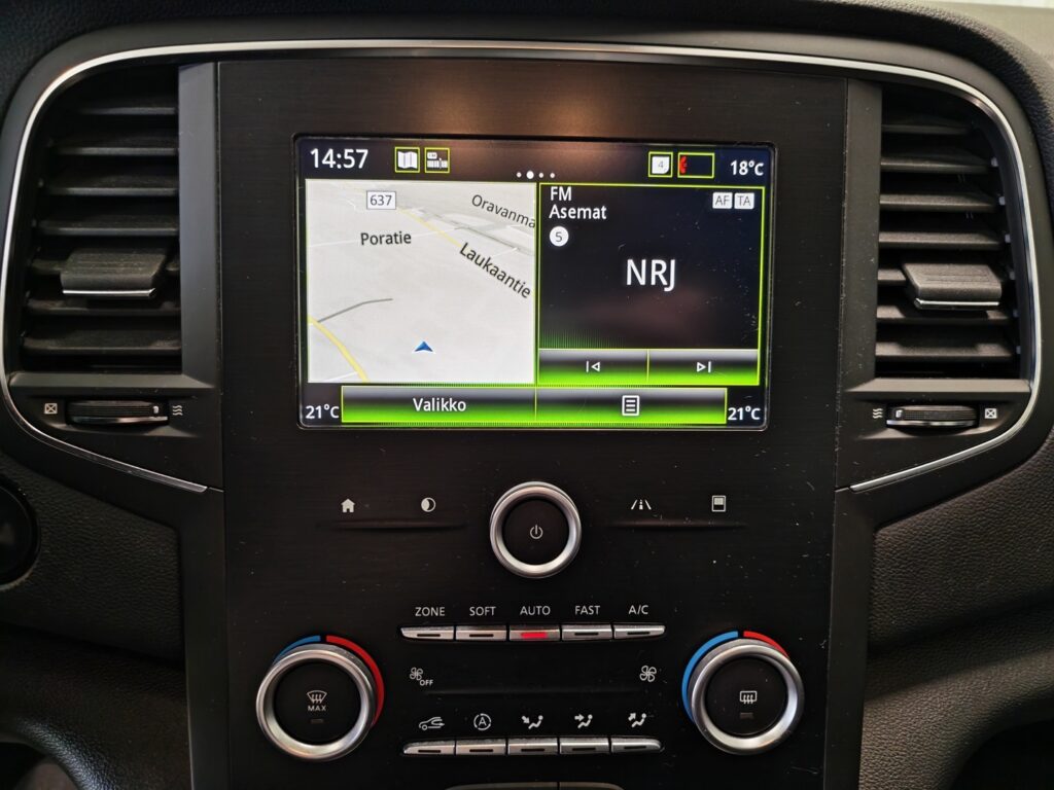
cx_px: 527
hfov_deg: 73.9
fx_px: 700
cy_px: 395
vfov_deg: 58.9
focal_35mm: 23
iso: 100
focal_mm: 5.4
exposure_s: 1/50
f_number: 1.6
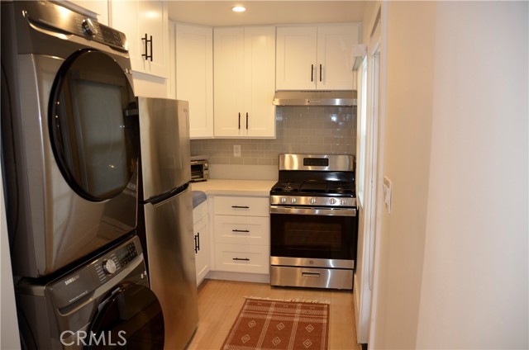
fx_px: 396
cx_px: 264
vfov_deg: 47.7
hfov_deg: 67.5
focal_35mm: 27
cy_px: 175
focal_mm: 18
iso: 500
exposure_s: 1/60
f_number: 3.5
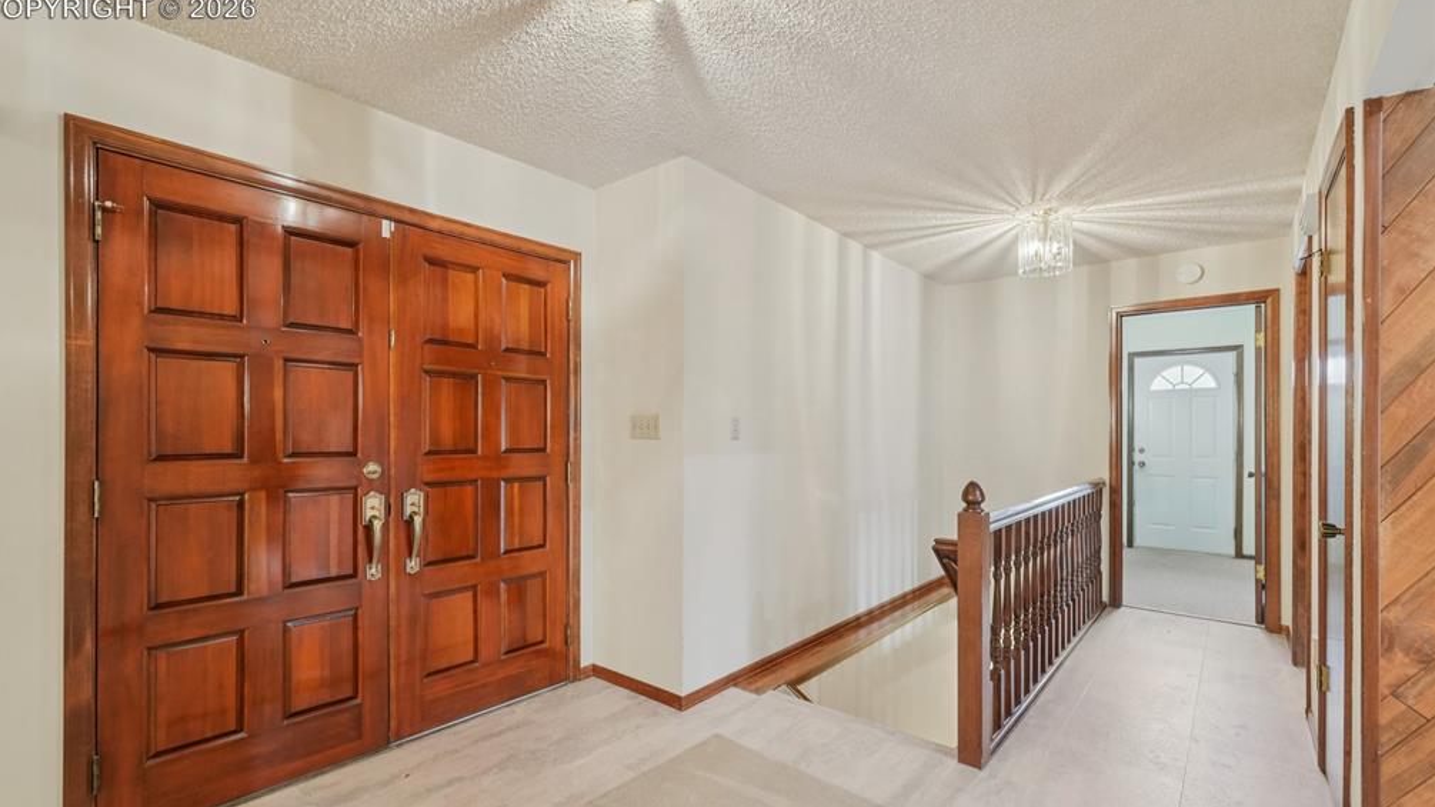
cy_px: 427
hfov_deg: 99.4
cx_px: 707
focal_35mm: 16
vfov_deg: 67.0
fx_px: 609
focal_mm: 10
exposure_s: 1/5
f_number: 8
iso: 800
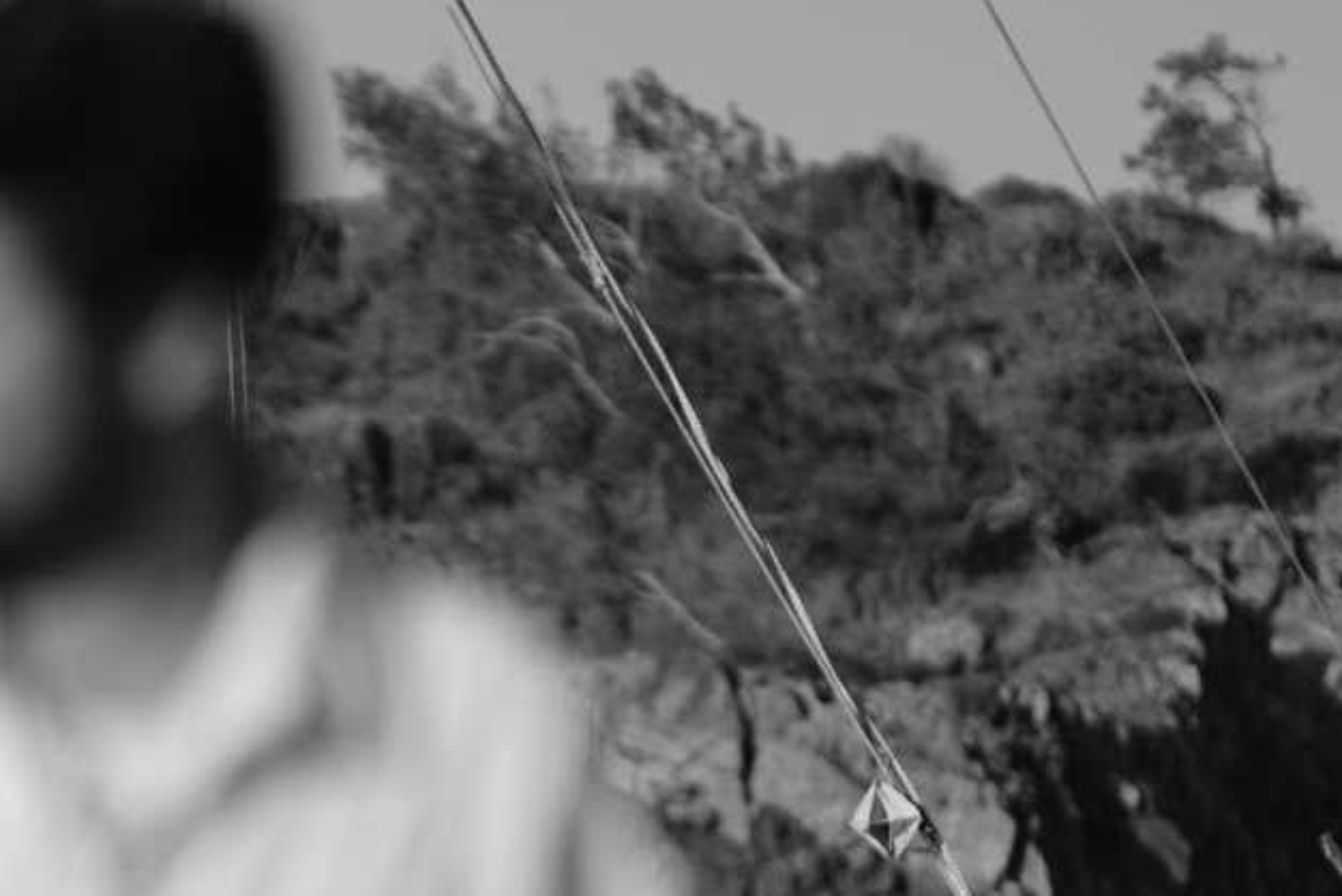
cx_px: -86
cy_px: 746
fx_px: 22712
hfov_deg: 3.4
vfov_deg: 2.3
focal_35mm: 609
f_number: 2.8
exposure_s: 1/2500
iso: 100
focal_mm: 149
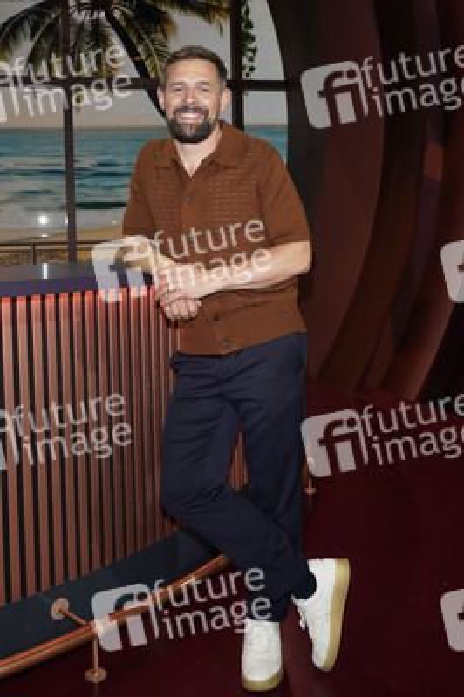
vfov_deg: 58.8
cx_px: 232
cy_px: 348
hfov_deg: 41.0
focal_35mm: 32
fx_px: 620
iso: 2000
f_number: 5.6
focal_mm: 32
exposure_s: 1/100
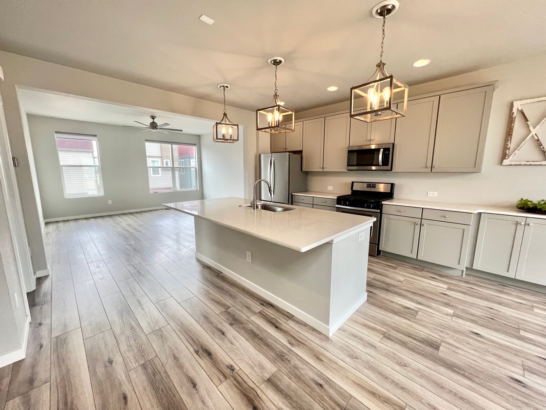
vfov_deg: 89.9
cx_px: 273
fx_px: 205
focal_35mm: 13
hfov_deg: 106.2
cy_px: 205
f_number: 1.8
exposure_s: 1/120
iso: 125
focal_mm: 1.57
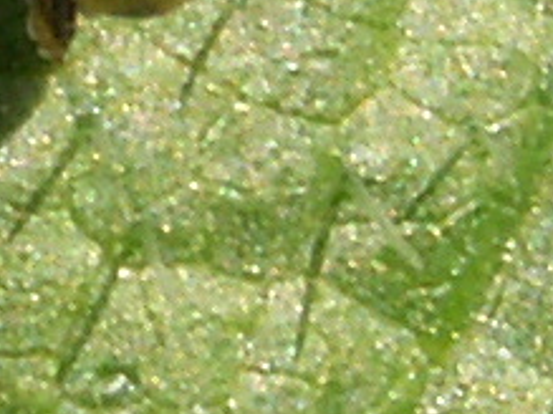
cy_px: -213
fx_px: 4071
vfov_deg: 5.8
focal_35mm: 255
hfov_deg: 7.7
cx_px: -78
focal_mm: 10.3
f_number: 6.3
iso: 50
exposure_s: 1/160
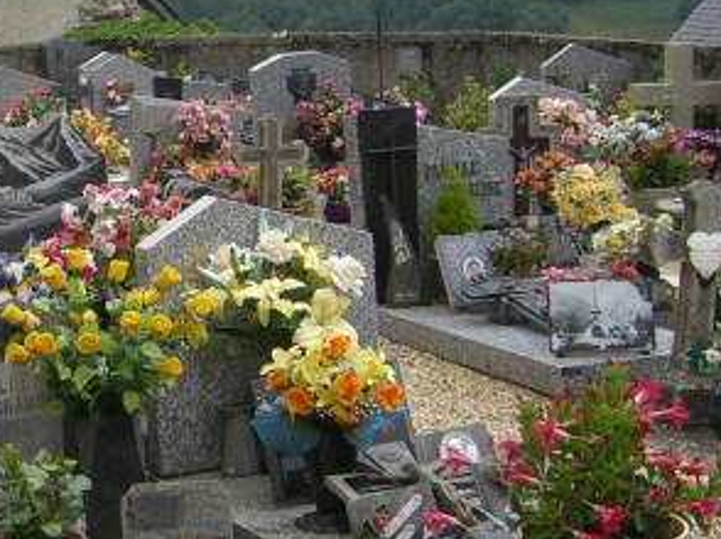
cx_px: 61
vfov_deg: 16.2
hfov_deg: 21.1
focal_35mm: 91
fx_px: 1894
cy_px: 186
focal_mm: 6.2
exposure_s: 1/200
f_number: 4.3
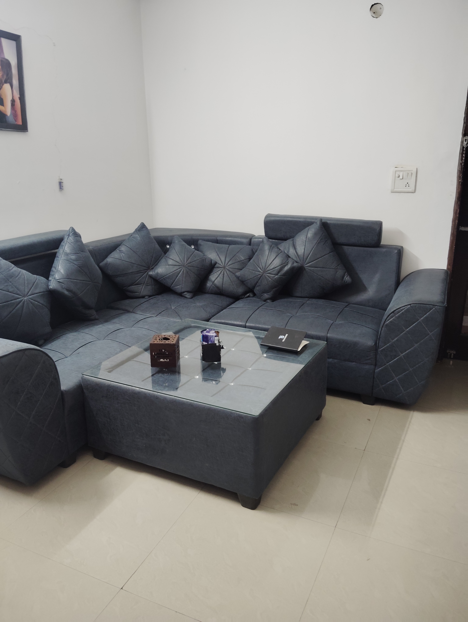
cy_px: 311
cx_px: 234
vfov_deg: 63.4
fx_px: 503
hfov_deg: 49.9
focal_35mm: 28
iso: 1005
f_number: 1.8
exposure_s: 1/33.3
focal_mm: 4.22
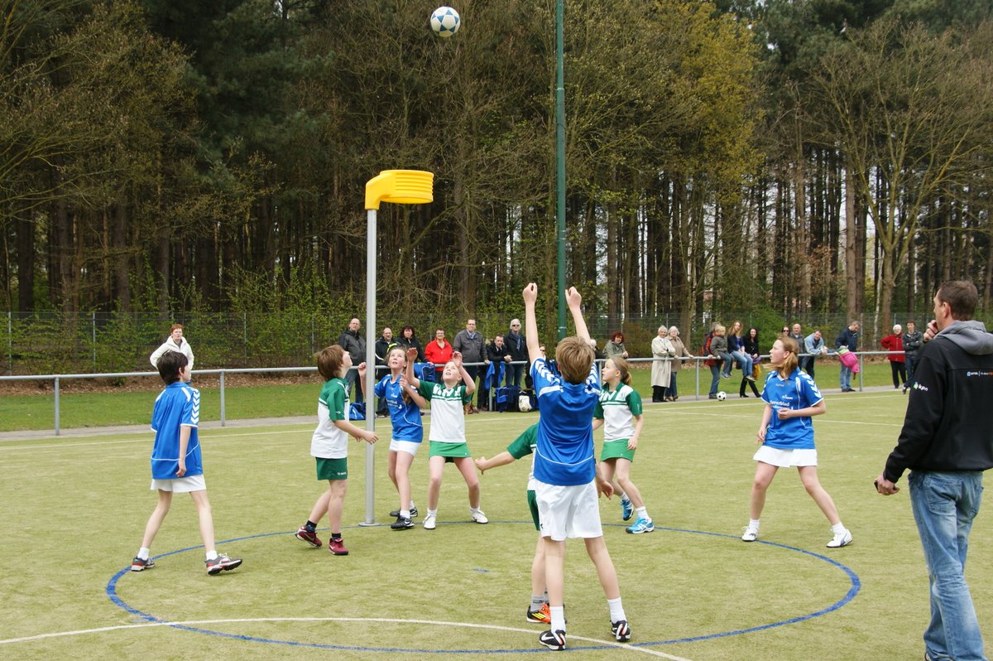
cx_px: 496
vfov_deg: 34.2
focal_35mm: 39
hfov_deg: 49.6
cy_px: 330
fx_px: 1075
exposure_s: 1/320
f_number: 6.3
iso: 200
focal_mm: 26
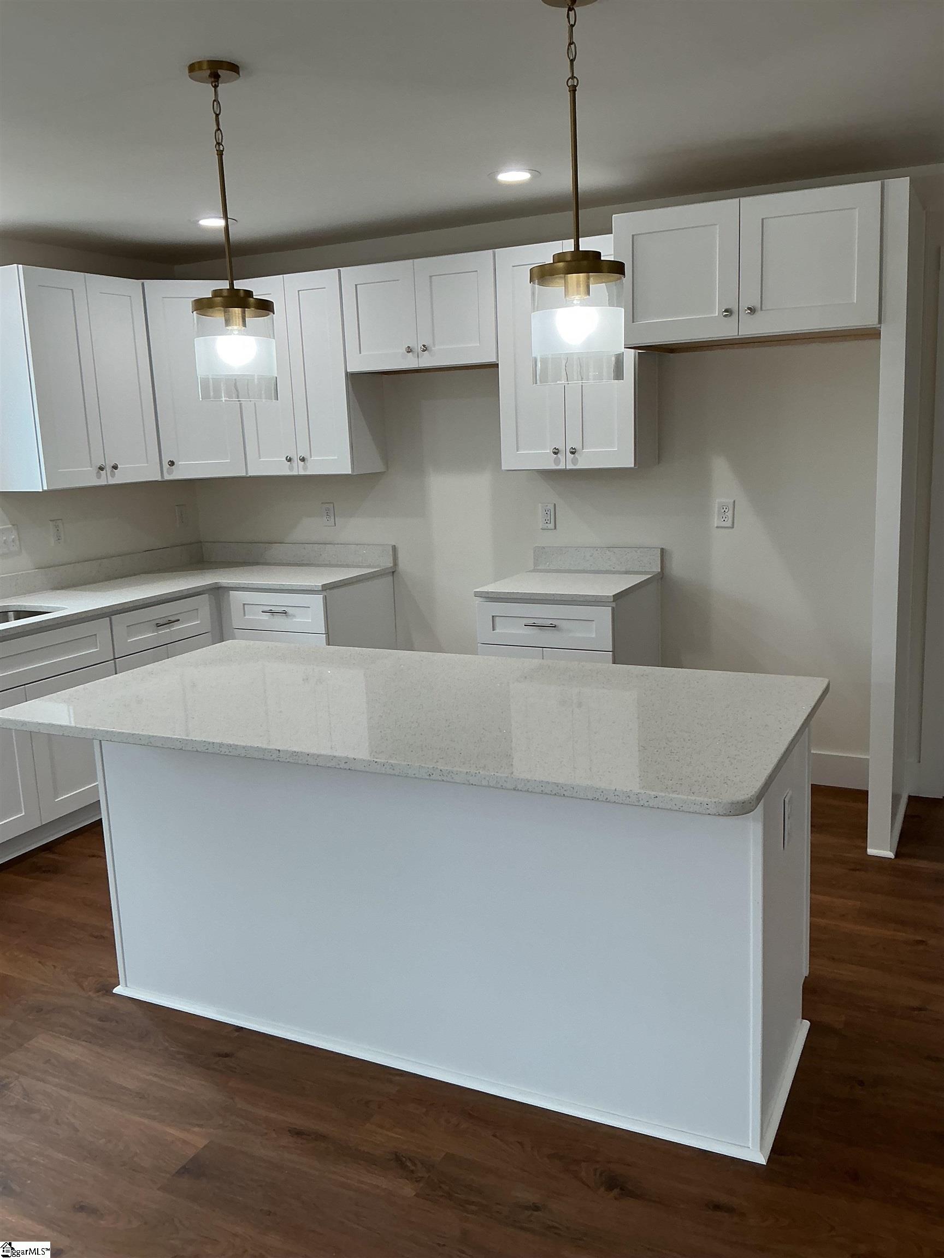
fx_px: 1054
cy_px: 629
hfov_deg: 48.2
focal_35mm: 29
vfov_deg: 61.7
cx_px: 472
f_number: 1.8
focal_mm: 3
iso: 32
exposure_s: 1/60
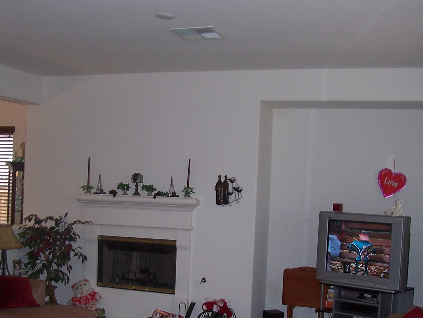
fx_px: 648
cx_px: 196
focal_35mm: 53
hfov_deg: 36.1
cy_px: 227
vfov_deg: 27.3
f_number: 2.7
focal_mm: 5.6
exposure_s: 1/60
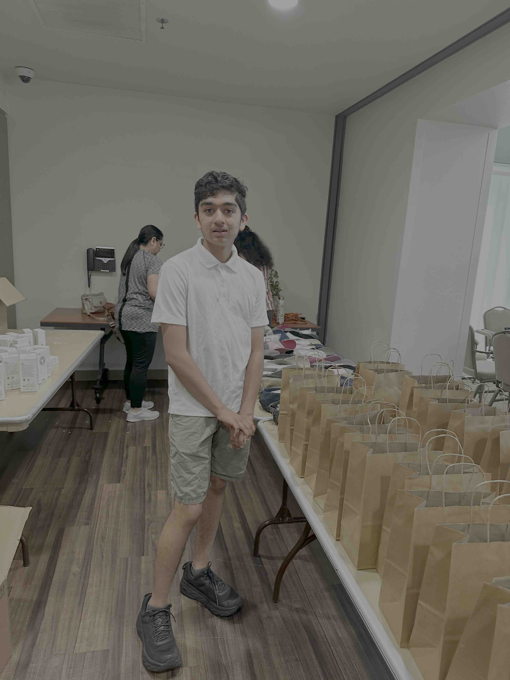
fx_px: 471
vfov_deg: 71.6
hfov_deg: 56.8
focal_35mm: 24
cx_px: 255
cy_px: 340
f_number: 1.78
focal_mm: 6.86
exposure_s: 1/60
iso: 200
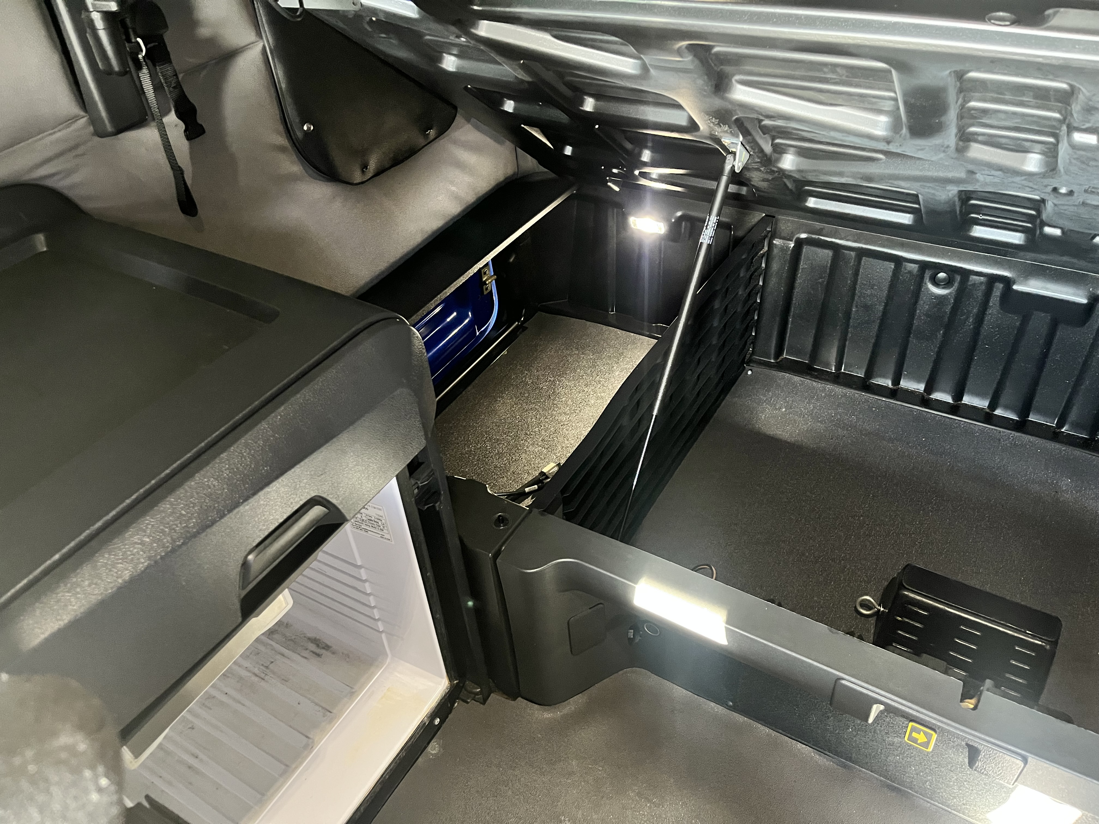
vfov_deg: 53.1
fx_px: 825
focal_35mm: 26
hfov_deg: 67.3
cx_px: 550
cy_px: 412
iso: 640
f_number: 1.6
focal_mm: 5.1
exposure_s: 1/30
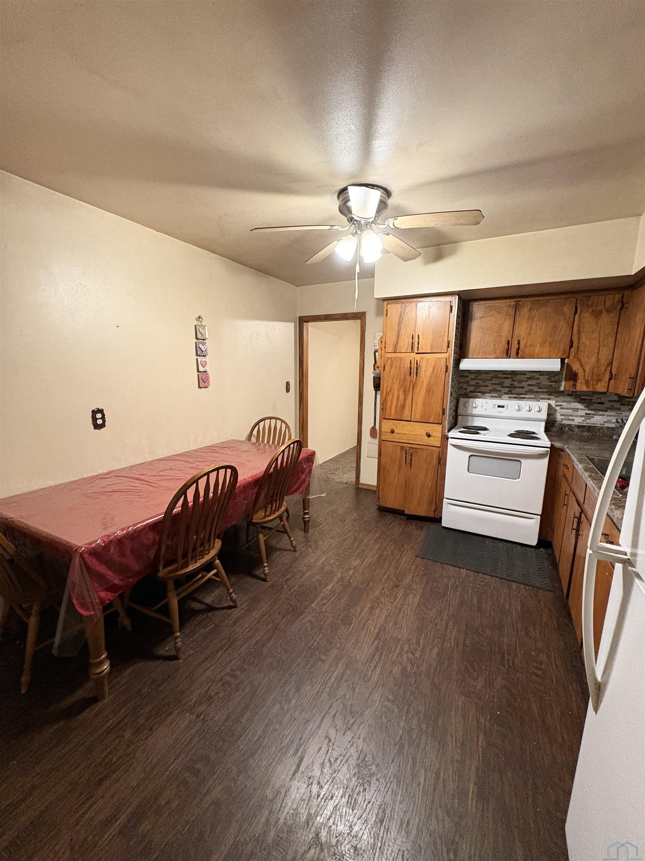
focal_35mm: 14
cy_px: 430
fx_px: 348
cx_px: 322
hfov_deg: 85.7
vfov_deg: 102.1
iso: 800
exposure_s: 1/60
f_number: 2.2
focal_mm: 2.22
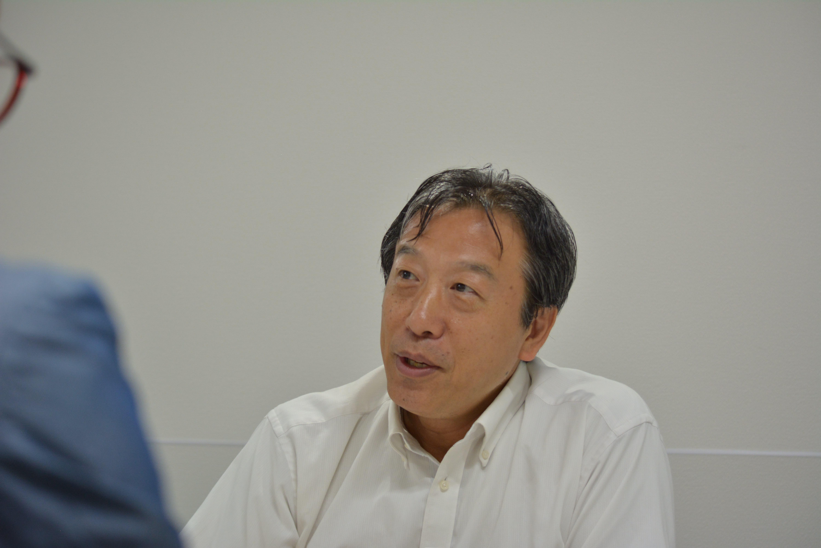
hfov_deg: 24.6
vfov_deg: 16.6
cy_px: 274
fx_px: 1881
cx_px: 410
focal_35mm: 82
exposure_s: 1/60
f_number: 4.5
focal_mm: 55
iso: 500
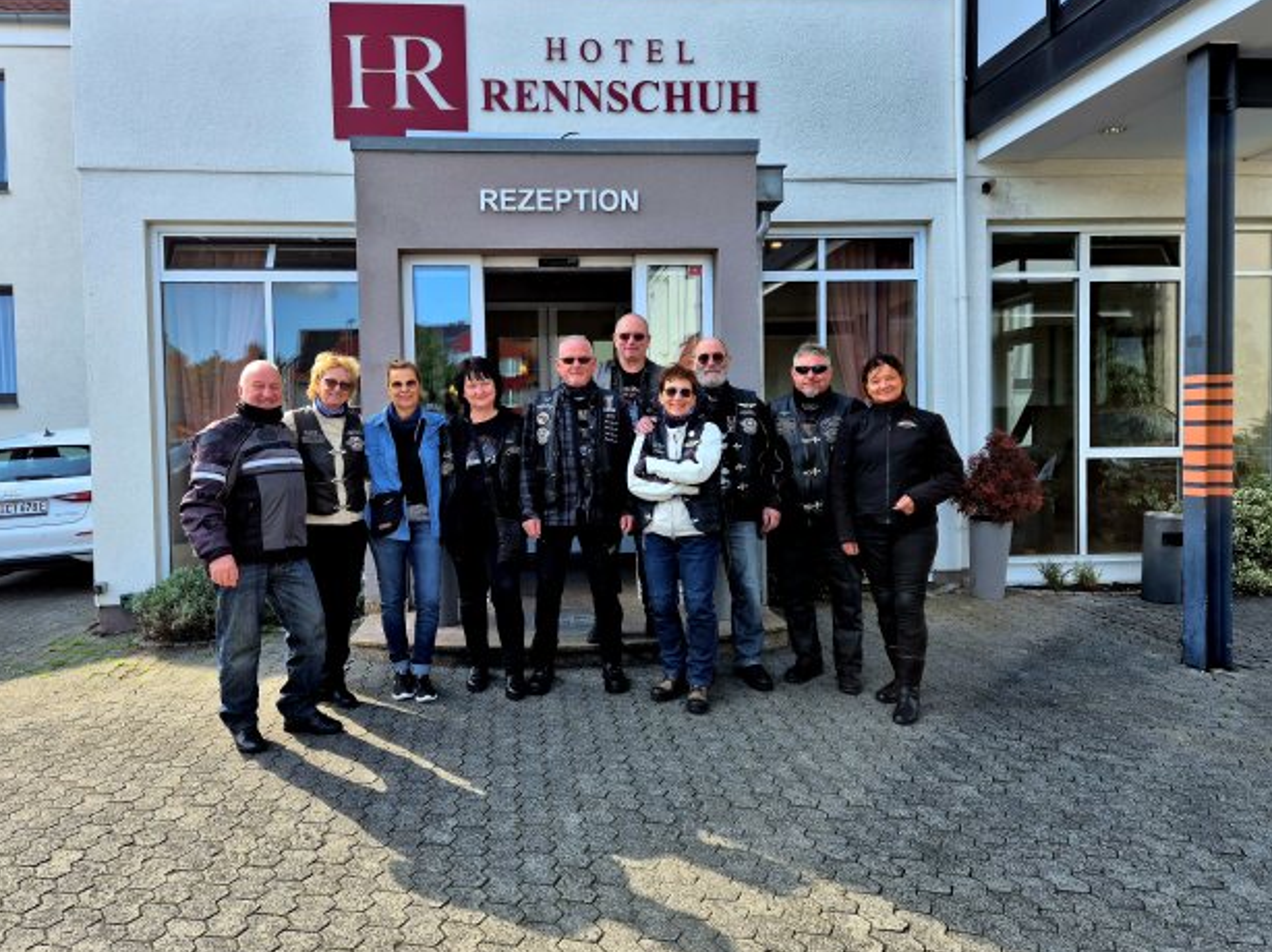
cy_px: 468
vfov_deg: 54.8
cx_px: 608
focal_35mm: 25
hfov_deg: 69.4
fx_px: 918
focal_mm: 5.4
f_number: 1.8
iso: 25
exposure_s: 1/370
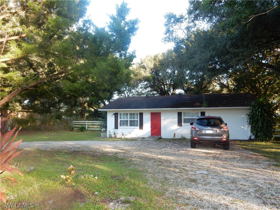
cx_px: 140
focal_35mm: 25
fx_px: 202
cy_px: 105
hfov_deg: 69.4
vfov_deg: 54.9
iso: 180
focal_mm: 4.5
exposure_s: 1/100
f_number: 3.7
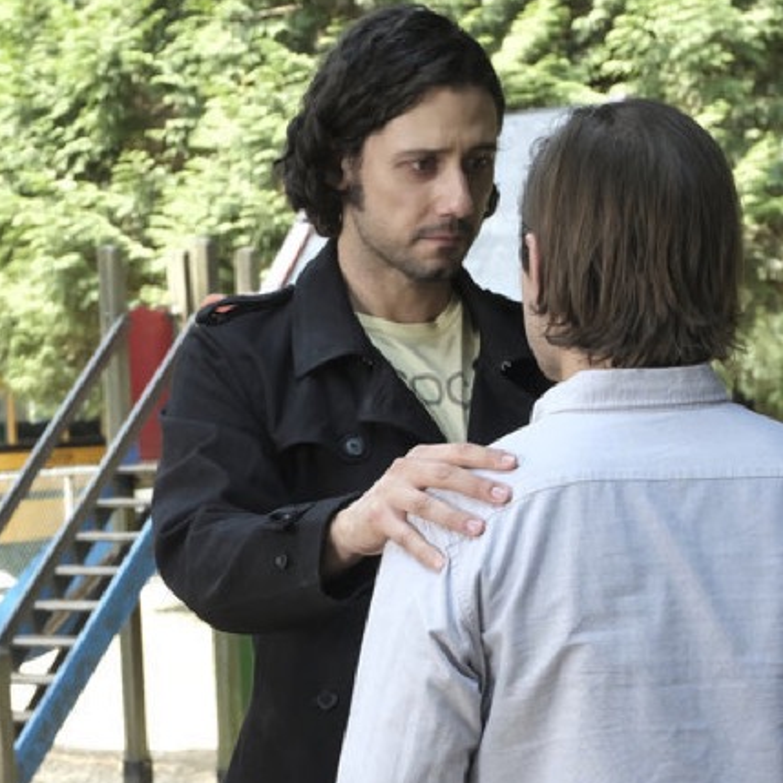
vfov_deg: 18.0
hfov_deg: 18.0
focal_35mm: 95
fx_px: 2431
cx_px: 99
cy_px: 692
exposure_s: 1/500
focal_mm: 26.6
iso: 1250
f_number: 4.5
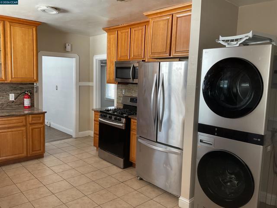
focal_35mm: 29
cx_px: 138
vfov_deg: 48.2
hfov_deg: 61.7
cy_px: 104
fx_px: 232
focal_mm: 3
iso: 64
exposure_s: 1/60
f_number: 1.8
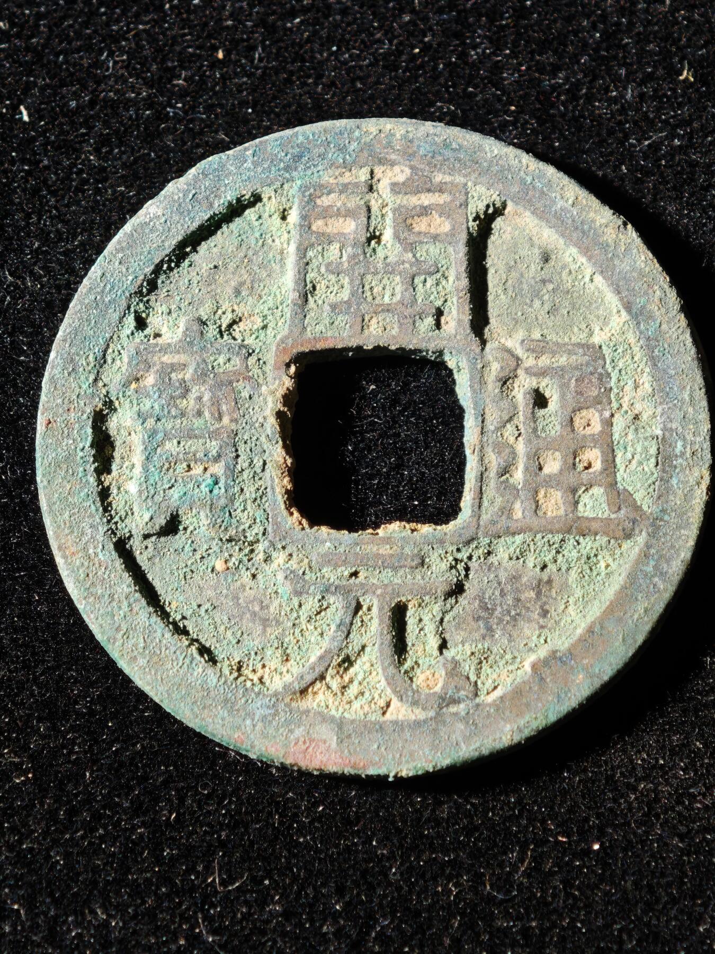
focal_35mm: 119
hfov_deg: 12.5
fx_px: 3277
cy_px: 477
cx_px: 358
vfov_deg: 16.6
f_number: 2
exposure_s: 1/100
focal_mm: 9
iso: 200
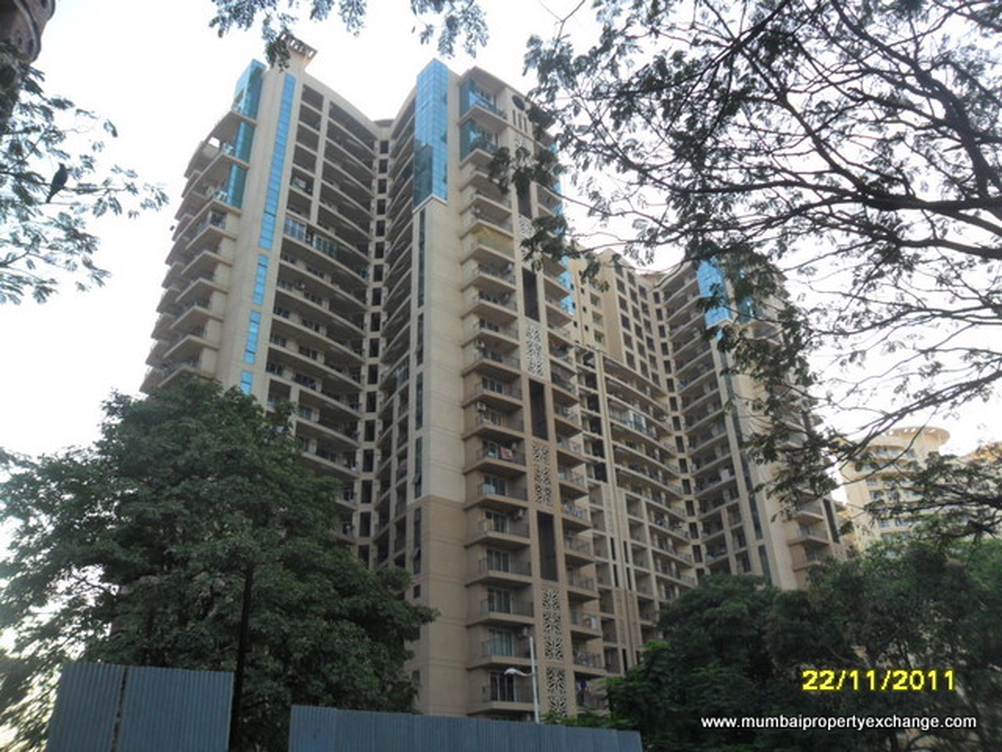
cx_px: 501
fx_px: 782
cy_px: 376
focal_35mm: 27
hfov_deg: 65.3
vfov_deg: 51.4
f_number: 3.5
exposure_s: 1/125
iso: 100
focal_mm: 4.9
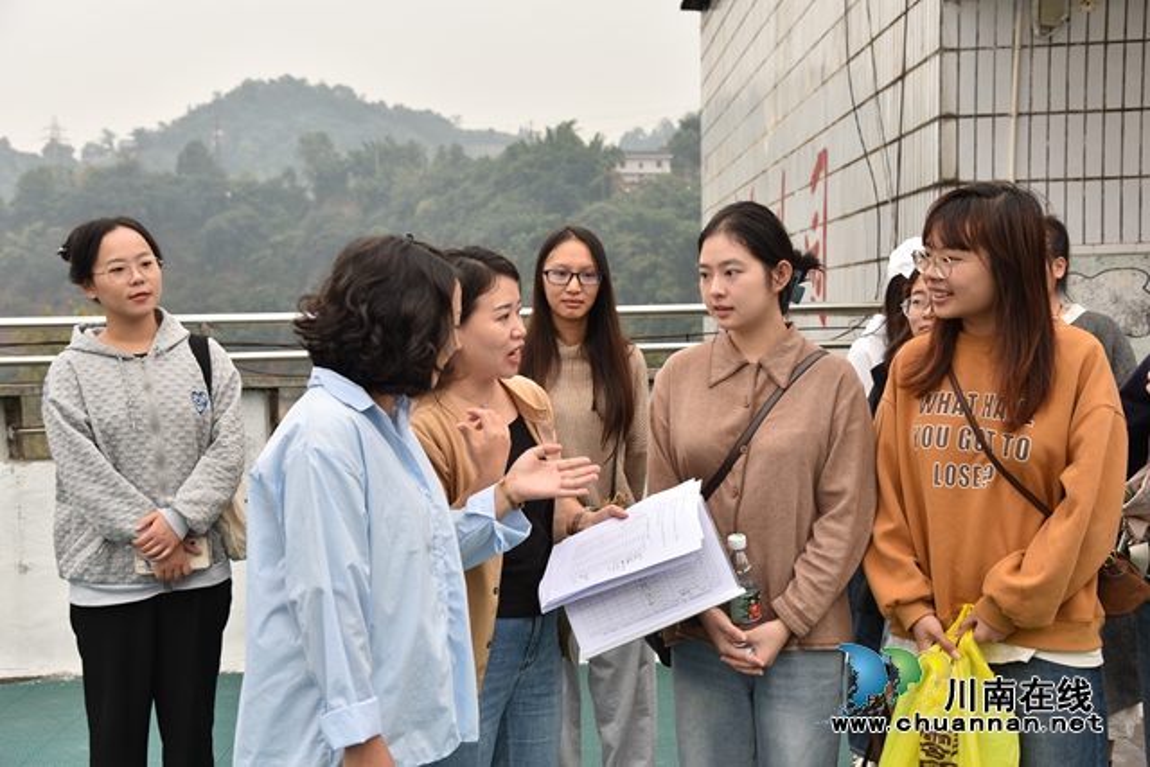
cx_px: 575
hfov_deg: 42.7
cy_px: 384
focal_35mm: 46
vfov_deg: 29.3
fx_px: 1470
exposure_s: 1/125
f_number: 5.6
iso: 250
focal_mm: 46
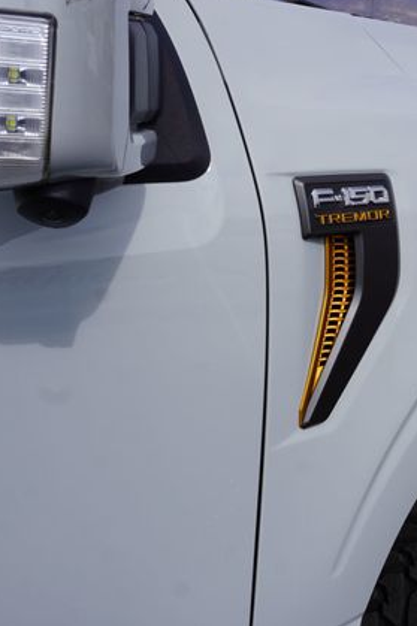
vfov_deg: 37.7
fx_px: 917
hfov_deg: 25.2
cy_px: 309
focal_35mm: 53
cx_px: 326
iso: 100
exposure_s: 1/250
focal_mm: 23
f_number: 10
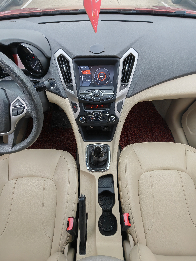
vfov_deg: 94.5
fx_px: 121
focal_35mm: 16
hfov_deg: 78.1
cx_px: 98
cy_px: 130
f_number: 2.2
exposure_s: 1/100
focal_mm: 1.96
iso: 64
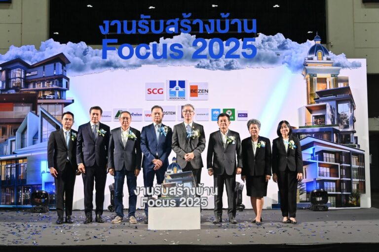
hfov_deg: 48.5
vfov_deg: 33.4
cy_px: 126
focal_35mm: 40
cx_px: 190
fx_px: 421
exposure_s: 1/200
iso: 2000
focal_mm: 40
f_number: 5.6
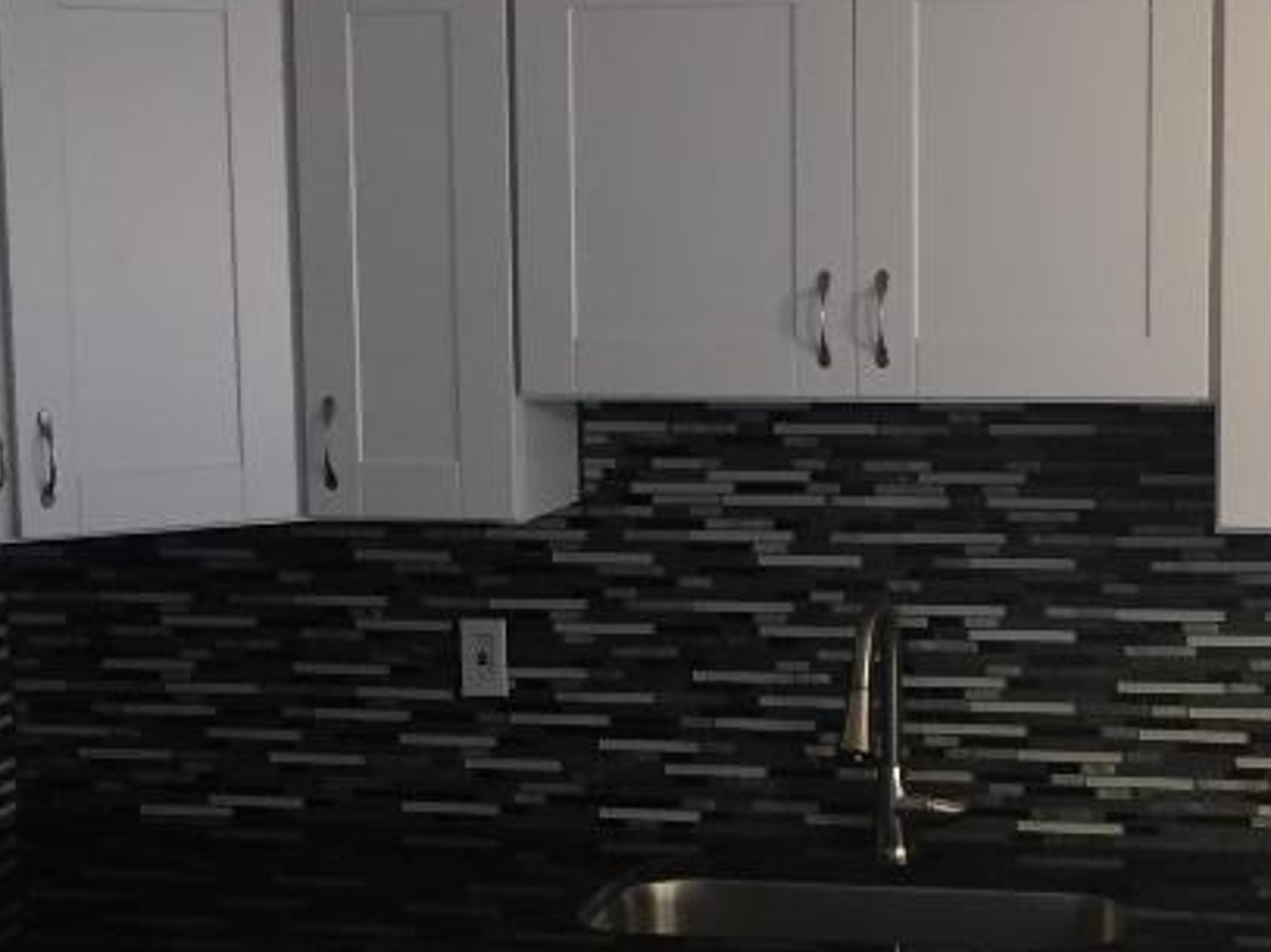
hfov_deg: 26.6
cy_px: 512
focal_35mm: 73
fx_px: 2680
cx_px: 765
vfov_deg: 20.2
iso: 125
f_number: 2.2
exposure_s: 1/30
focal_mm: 4.15
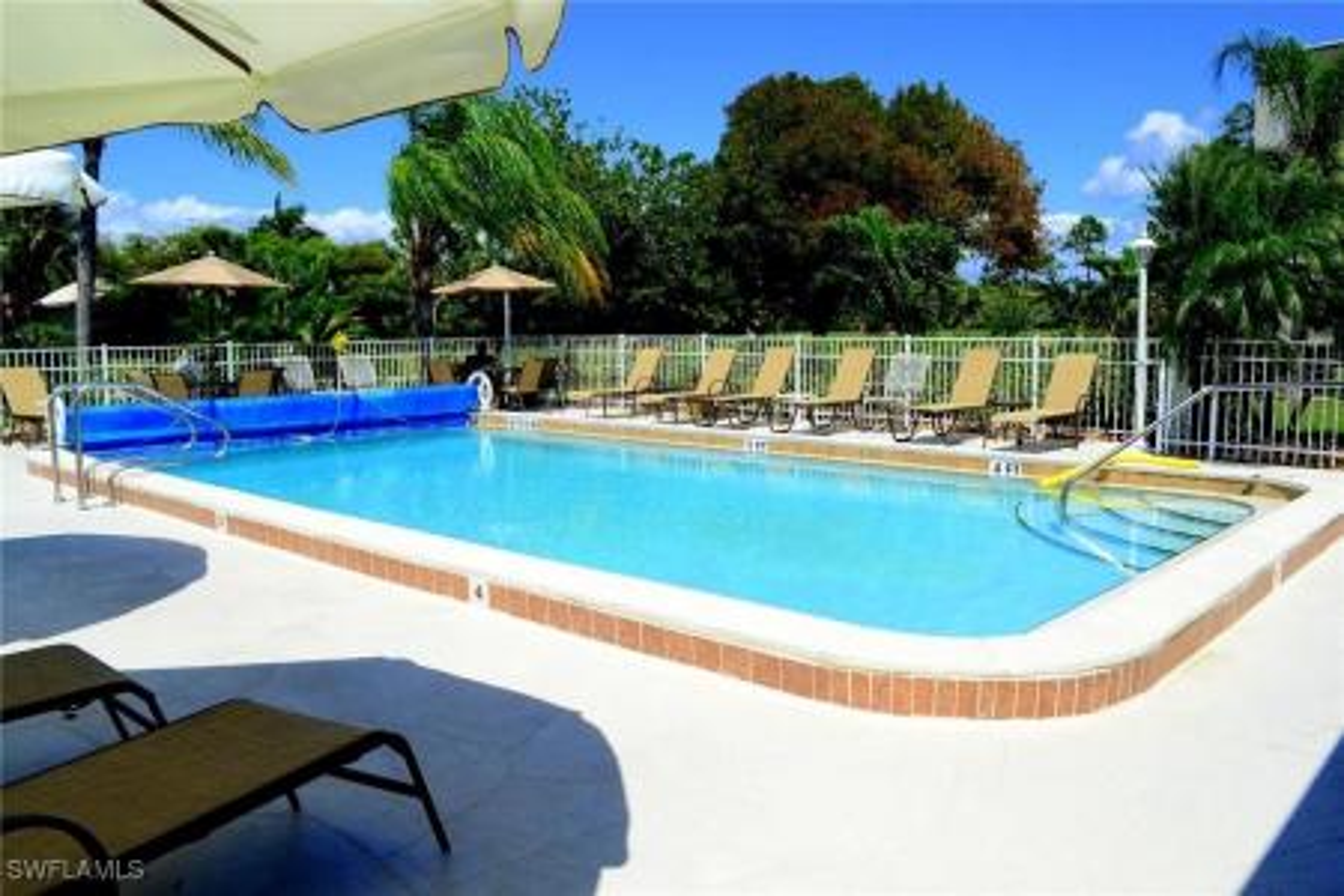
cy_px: 448
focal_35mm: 27
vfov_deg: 47.9
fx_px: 1008
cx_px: 672
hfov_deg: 67.4
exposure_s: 1/1000
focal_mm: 18
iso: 1600
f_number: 16
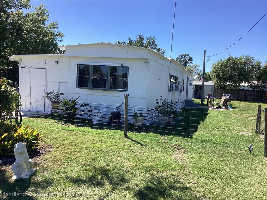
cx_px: 134
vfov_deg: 45.4
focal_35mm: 31
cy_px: 100
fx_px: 239
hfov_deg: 58.4
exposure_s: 1/959
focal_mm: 3.3
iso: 25
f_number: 2.4
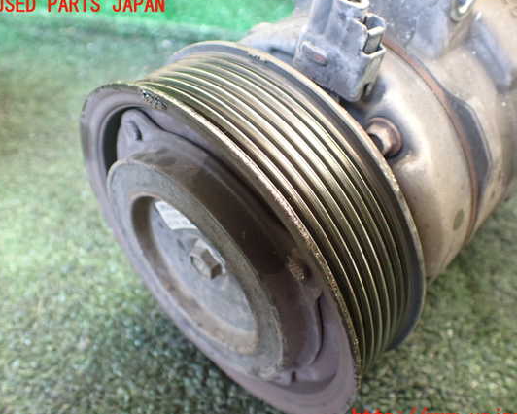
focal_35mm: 33
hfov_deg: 54.1
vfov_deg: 44.6
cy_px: 212
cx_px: 280
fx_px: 505
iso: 800
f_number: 2.3
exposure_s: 1/100
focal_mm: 5.4
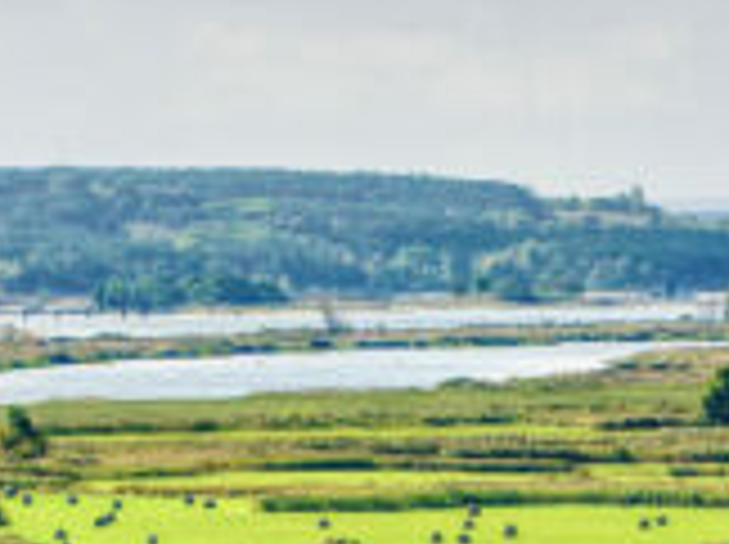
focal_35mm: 494
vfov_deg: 3.0
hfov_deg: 4.0
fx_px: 10388
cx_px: 479
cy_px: 337
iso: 200
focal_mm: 100
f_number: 9
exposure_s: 1/400
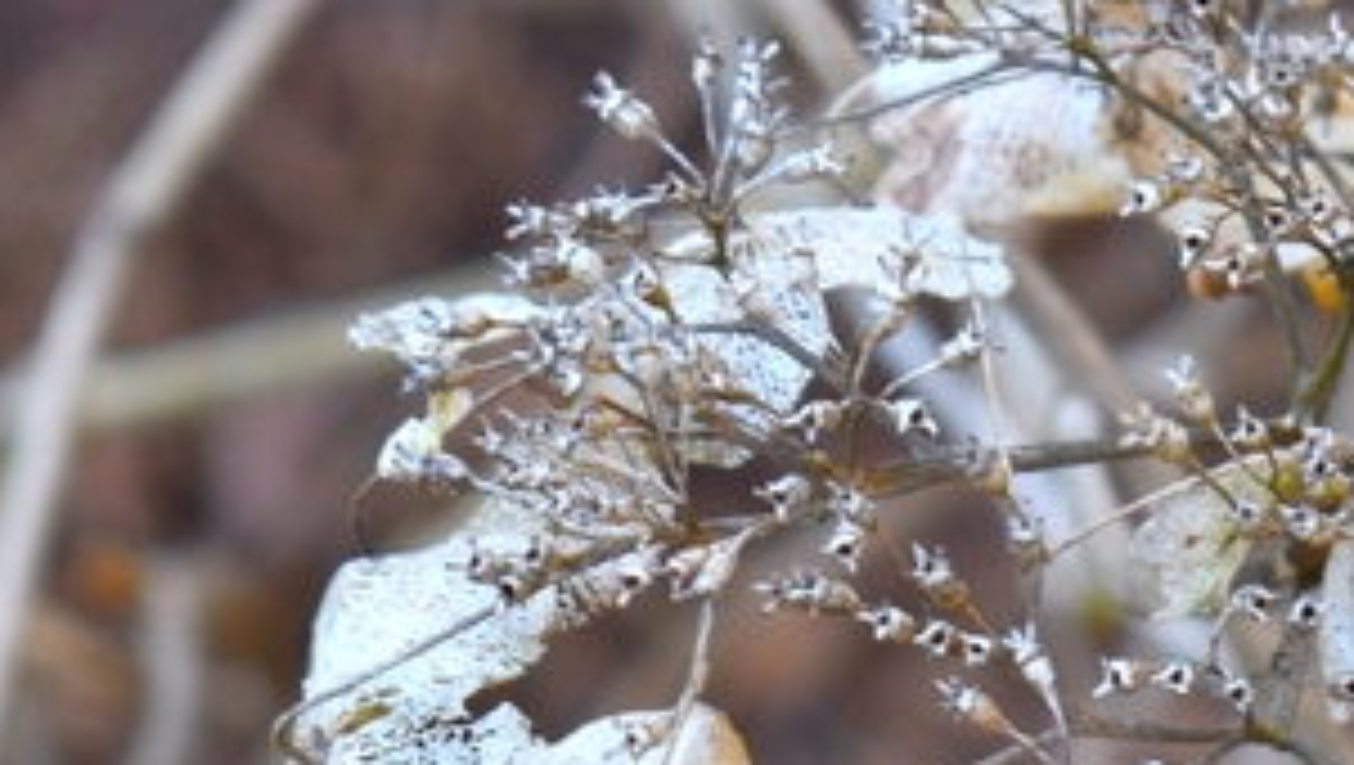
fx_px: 9595
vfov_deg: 4.6
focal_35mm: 267
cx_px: 1777
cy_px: 632
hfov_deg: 8.0
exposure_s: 1/60
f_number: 5.6
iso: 400
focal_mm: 50
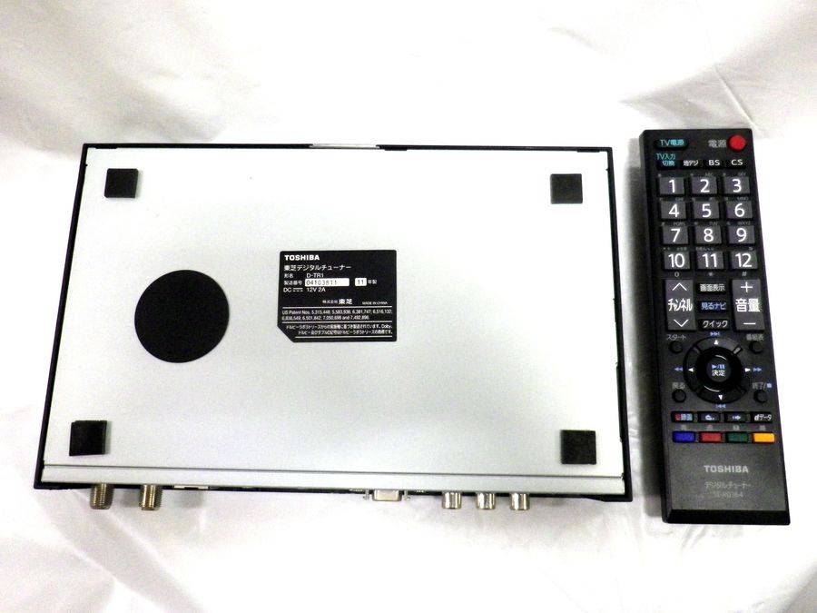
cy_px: 306
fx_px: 661
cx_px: 408
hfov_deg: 63.4
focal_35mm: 28
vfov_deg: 49.7
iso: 320
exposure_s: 1/50
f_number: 3.2
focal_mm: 5
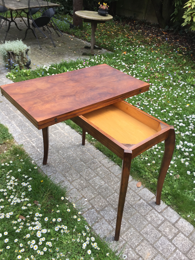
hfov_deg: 48.2
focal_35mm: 29
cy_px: 130
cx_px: 98
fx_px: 218
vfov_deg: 61.7
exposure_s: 1/359
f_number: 2.2
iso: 32
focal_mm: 4.15
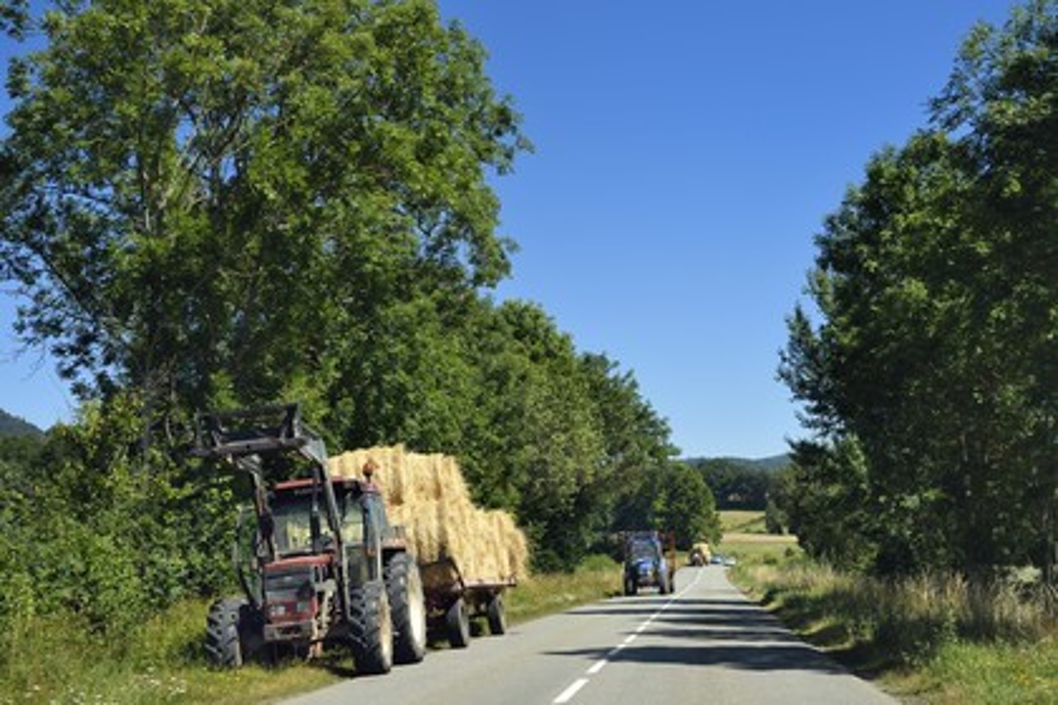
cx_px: 529
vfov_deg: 23.4
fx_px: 1704
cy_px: 352
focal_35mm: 58
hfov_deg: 34.5
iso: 200
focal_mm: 58
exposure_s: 1/500
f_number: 8
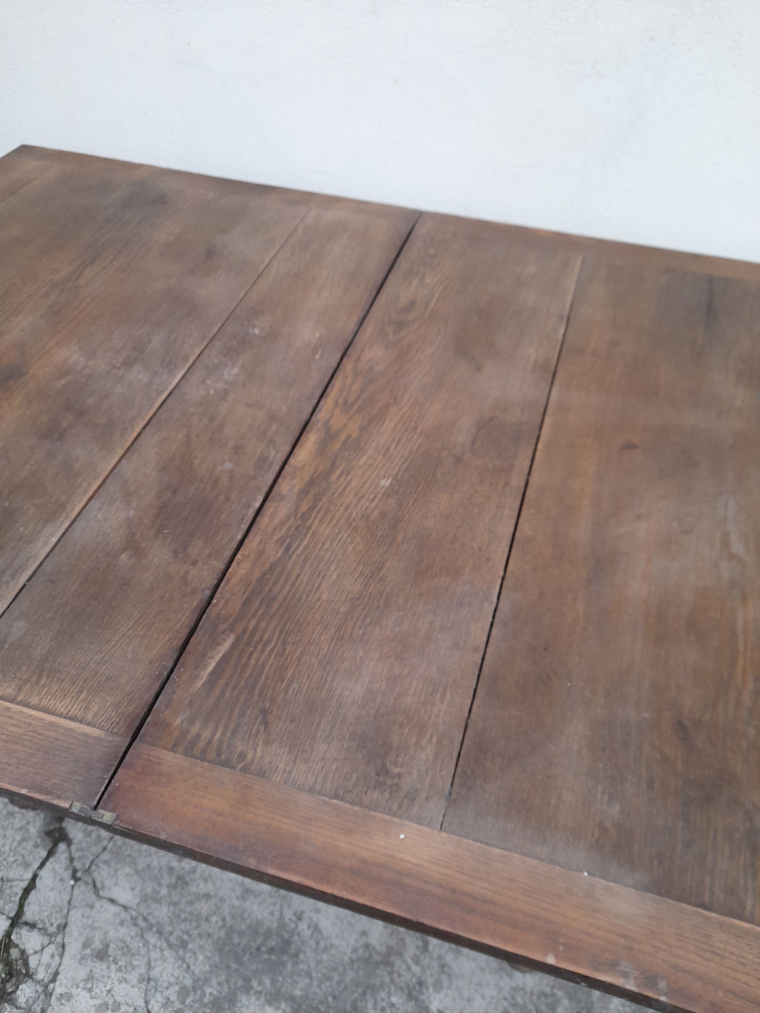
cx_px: 380
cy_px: 506
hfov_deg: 54.9
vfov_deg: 69.4
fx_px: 732
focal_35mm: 25
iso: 200
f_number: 2
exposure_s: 1/60
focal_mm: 4.6
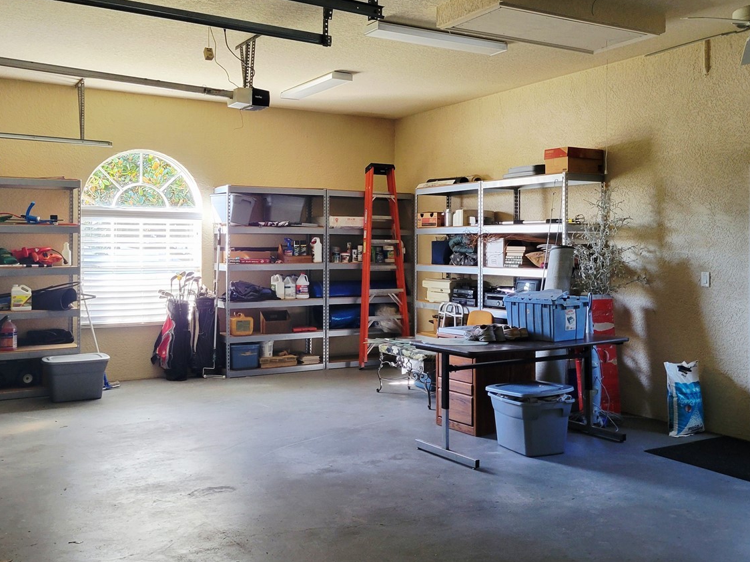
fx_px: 802
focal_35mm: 37
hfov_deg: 50.1
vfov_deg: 38.6
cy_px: 245
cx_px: 380
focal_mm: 5.4
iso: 200
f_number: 1.8
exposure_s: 1/40
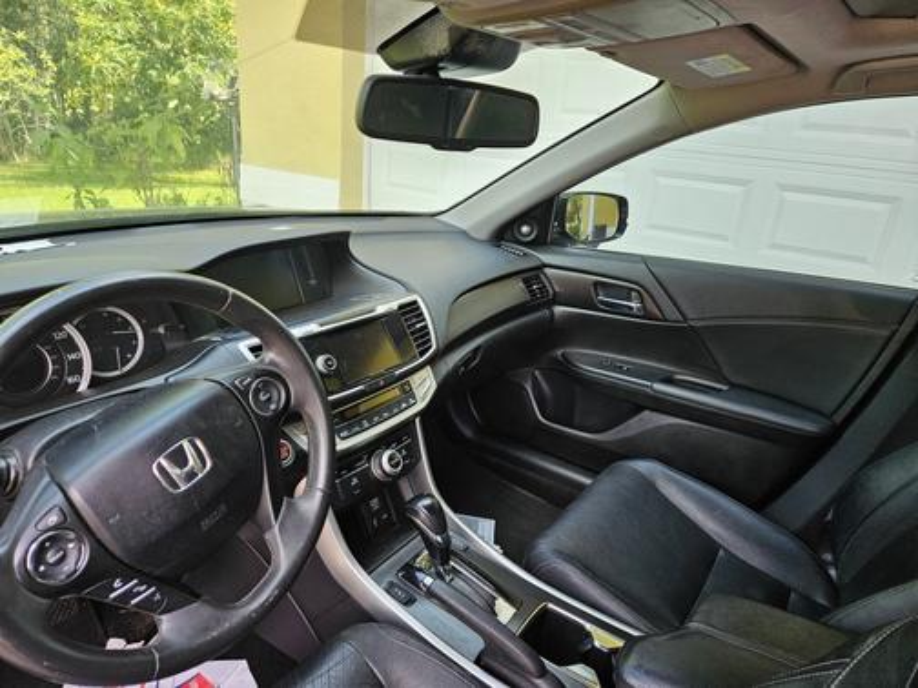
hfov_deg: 73.9
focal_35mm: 23
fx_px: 610
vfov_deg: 58.9
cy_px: 344
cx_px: 459
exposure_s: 1/120
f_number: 1.8
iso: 50
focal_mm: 5.4
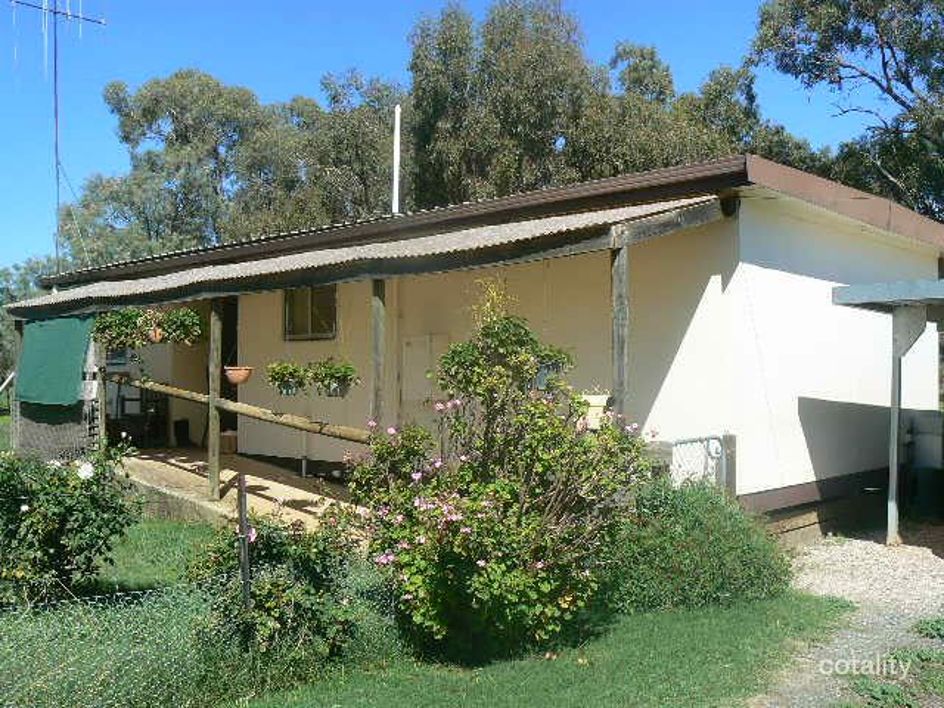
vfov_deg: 39.7
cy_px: 354
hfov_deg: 51.4
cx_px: 472
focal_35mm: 36
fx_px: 982
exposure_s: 1/400
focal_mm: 6
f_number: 5.6
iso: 80
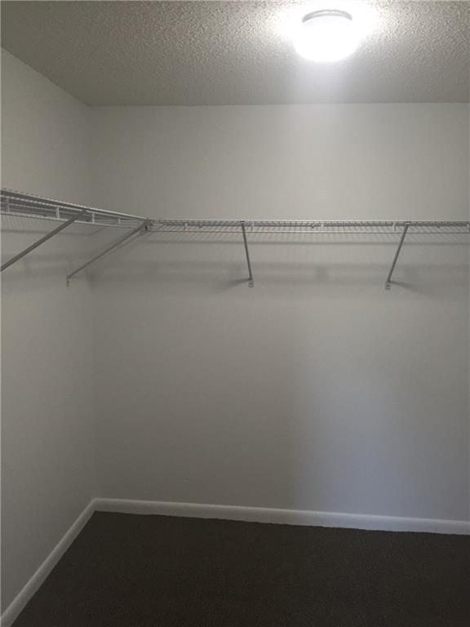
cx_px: 235
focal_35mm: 29
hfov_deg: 48.2
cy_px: 314
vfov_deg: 61.7
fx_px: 525
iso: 50
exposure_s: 1/30
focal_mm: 4.15
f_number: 2.2
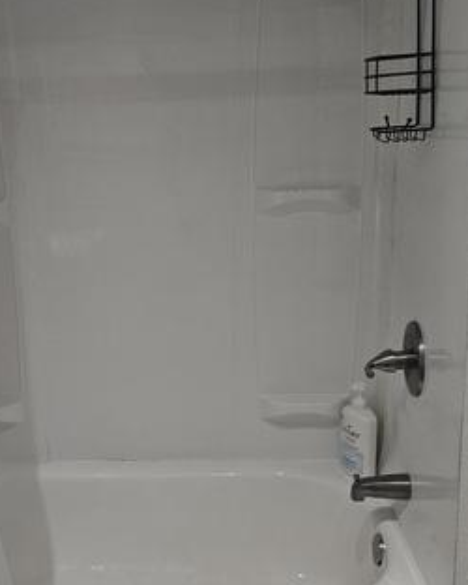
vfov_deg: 40.3
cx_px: 107
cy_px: 317
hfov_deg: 32.1
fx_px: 796
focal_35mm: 46
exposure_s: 1/120
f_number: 1.7
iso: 100
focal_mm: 6.3
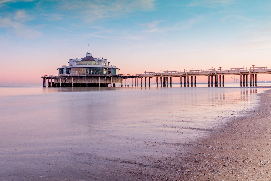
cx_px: 136
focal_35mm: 36
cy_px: 90
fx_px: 271
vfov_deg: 36.9
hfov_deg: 53.1
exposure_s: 15
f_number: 4
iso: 200
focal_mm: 24
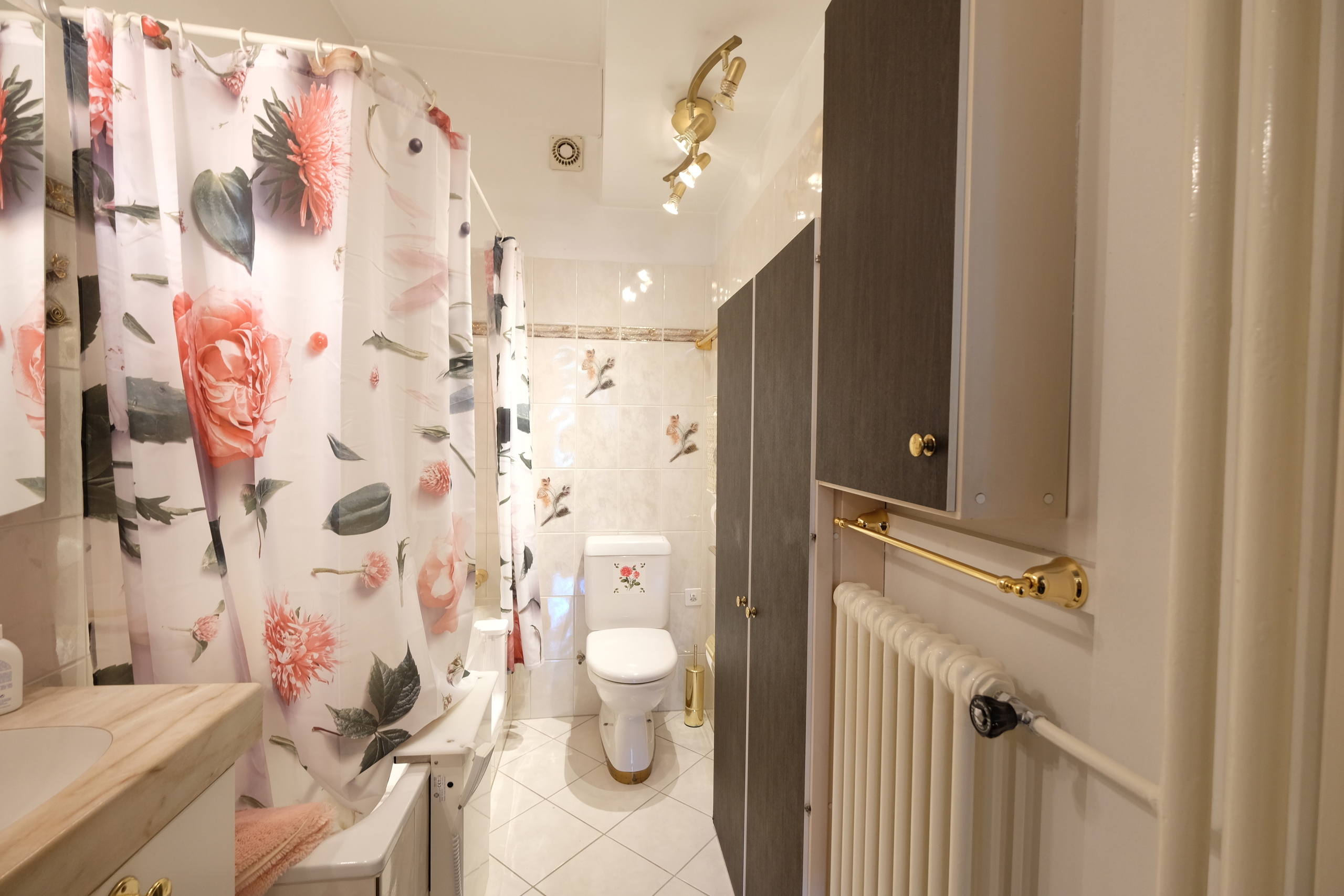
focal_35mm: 15
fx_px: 560
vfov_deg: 77.3
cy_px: 448
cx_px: 672
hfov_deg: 100.4
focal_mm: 10
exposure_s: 1/15
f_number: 4
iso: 640
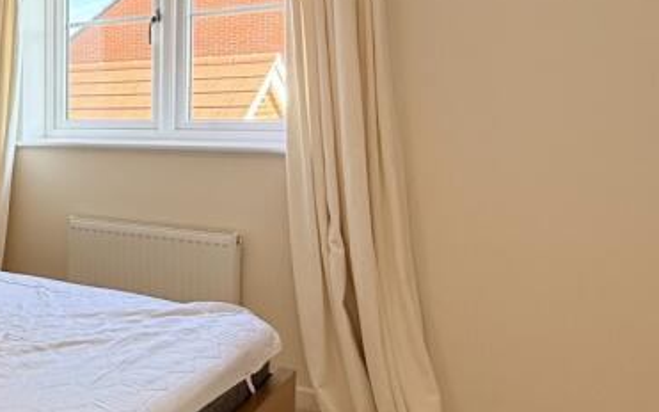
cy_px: 158
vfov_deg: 31.1
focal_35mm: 41
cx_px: -133
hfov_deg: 36.8
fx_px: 736
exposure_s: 1/100
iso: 64
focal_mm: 2.22
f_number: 2.2
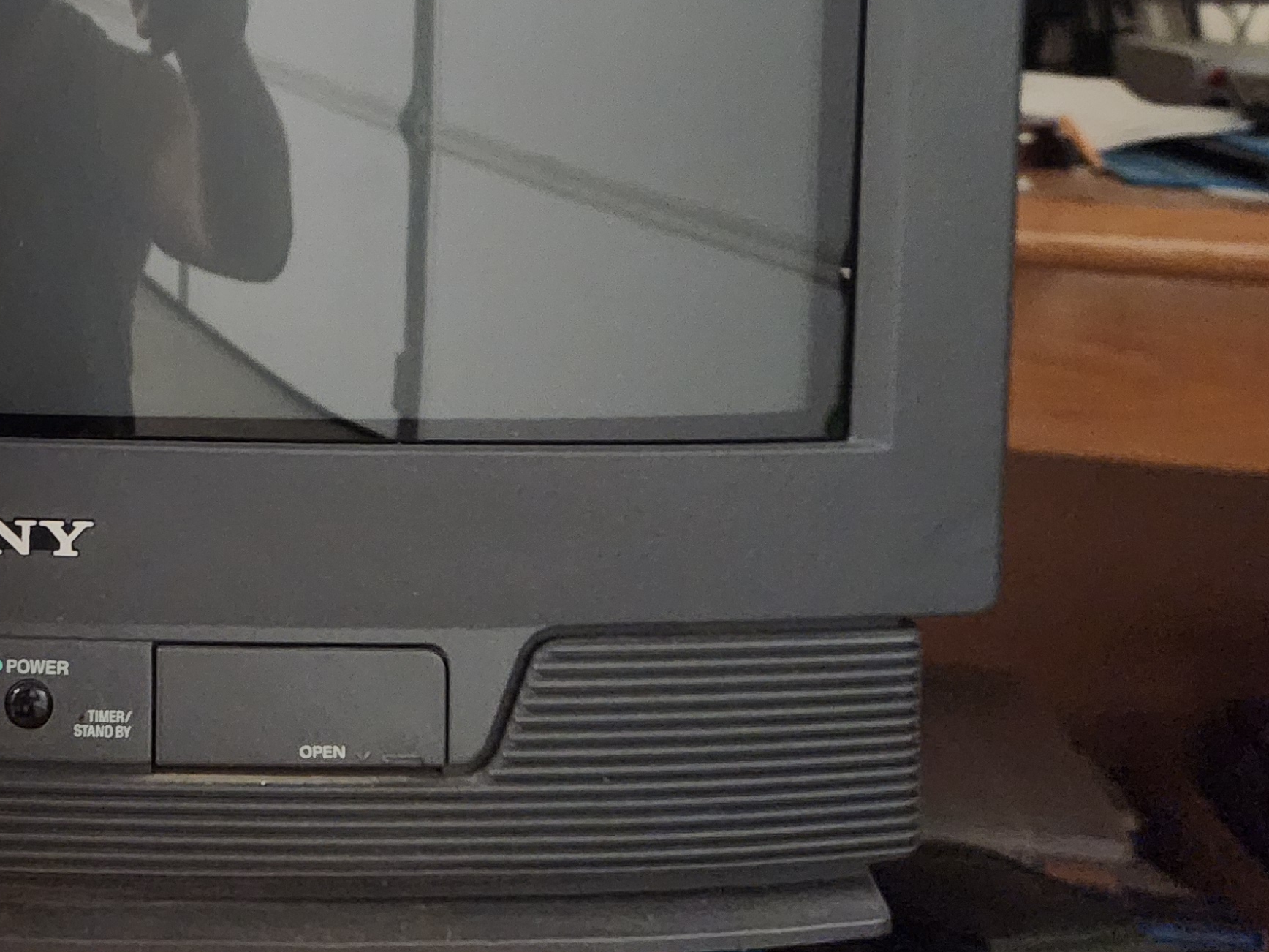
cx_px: -46
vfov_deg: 25.6
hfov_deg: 32.7
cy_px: -82
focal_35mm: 53
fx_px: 1943
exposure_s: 1/24
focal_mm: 5.4
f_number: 1.8
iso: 1600
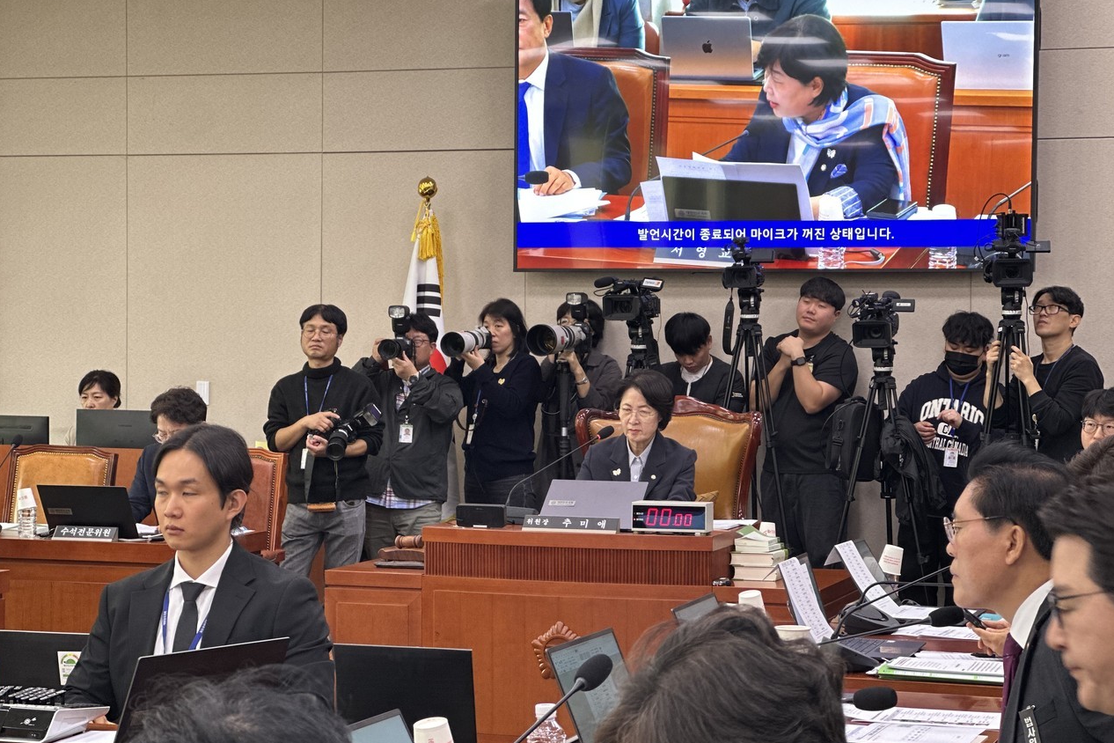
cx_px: 554
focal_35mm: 81
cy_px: 390
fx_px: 2506
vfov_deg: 16.9
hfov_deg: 25.1
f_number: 2.8
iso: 160
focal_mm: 9
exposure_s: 1/40
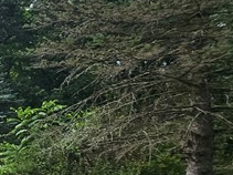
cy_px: 164
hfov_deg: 17.9
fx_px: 424
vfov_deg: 22.6
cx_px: -256
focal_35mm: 63
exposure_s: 1/1628
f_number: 2.2
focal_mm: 1.74
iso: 32
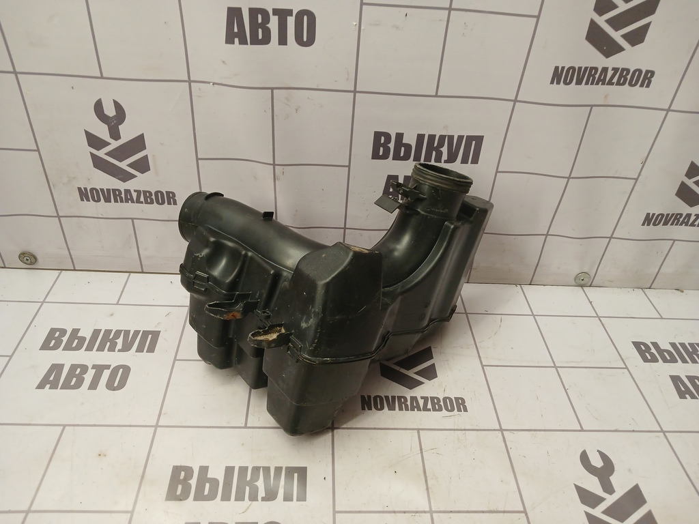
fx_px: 545
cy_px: 262
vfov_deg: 51.4
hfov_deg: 65.3
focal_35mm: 27
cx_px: 350
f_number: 1.8
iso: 200
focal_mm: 4
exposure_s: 1/50
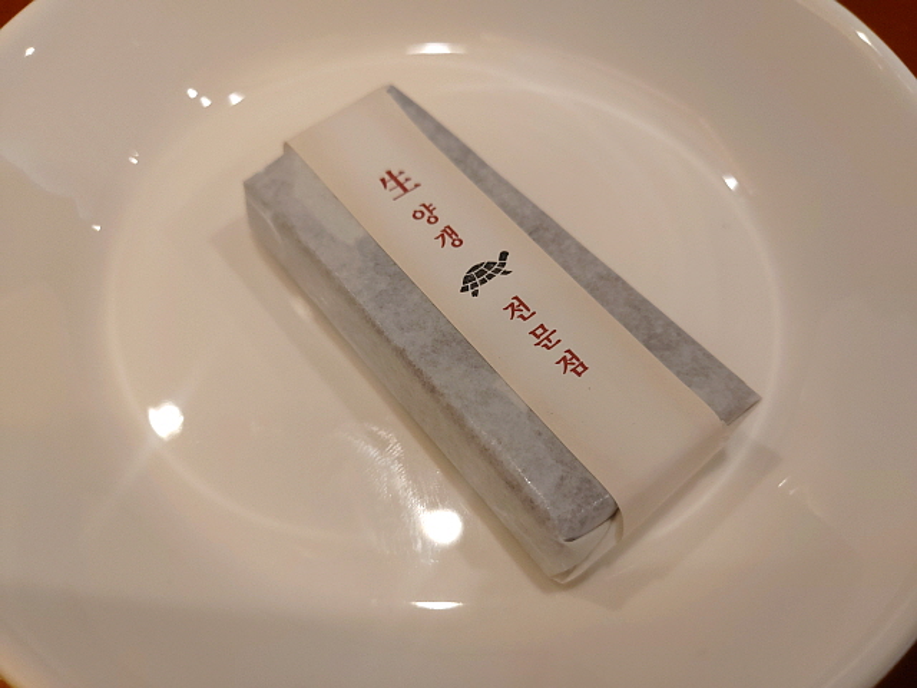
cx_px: 458
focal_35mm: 25
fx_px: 662
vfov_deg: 54.9
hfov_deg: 69.4
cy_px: 344
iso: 200
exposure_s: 1/24
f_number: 2
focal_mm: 4.58
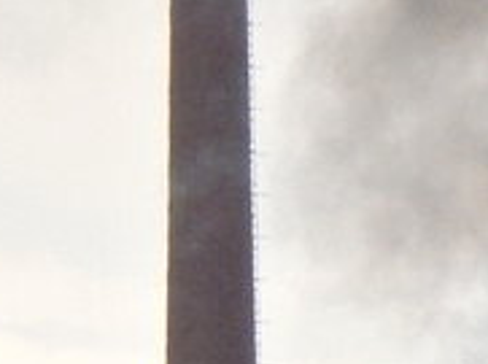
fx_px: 12156
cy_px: 990
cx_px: 844
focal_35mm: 864
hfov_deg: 2.3
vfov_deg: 1.7
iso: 125
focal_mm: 23.4
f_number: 4.8
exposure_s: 1/250
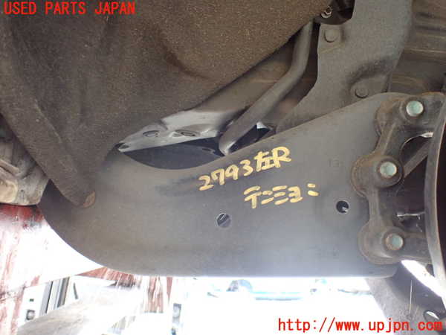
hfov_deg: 60.0
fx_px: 387
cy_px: 168
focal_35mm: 30
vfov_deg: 46.8
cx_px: 223
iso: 800
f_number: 2.3
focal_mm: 5.4
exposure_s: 1/80
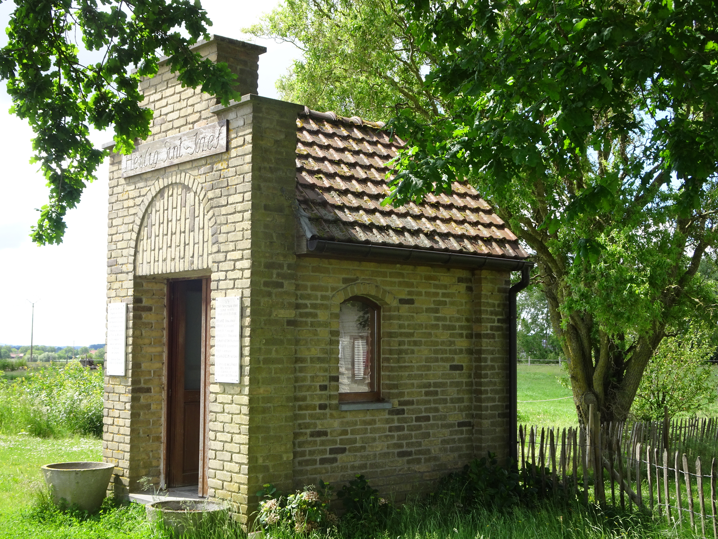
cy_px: 270
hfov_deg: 42.9
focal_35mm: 44
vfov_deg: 32.9
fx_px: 913
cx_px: 359
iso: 80
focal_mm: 7.58
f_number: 4.5
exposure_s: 1/200
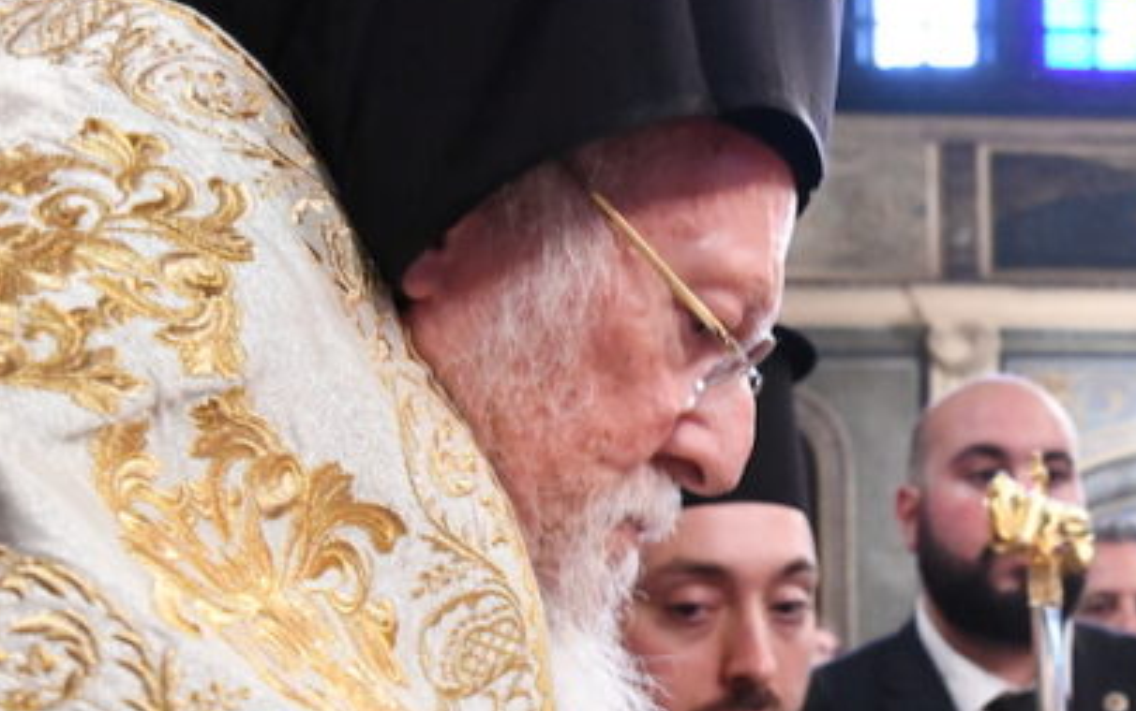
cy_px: 648
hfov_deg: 30.0
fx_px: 1921
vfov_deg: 20.5
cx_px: 1212
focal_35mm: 62
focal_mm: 24
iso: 8000
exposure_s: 1/60
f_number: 6.3
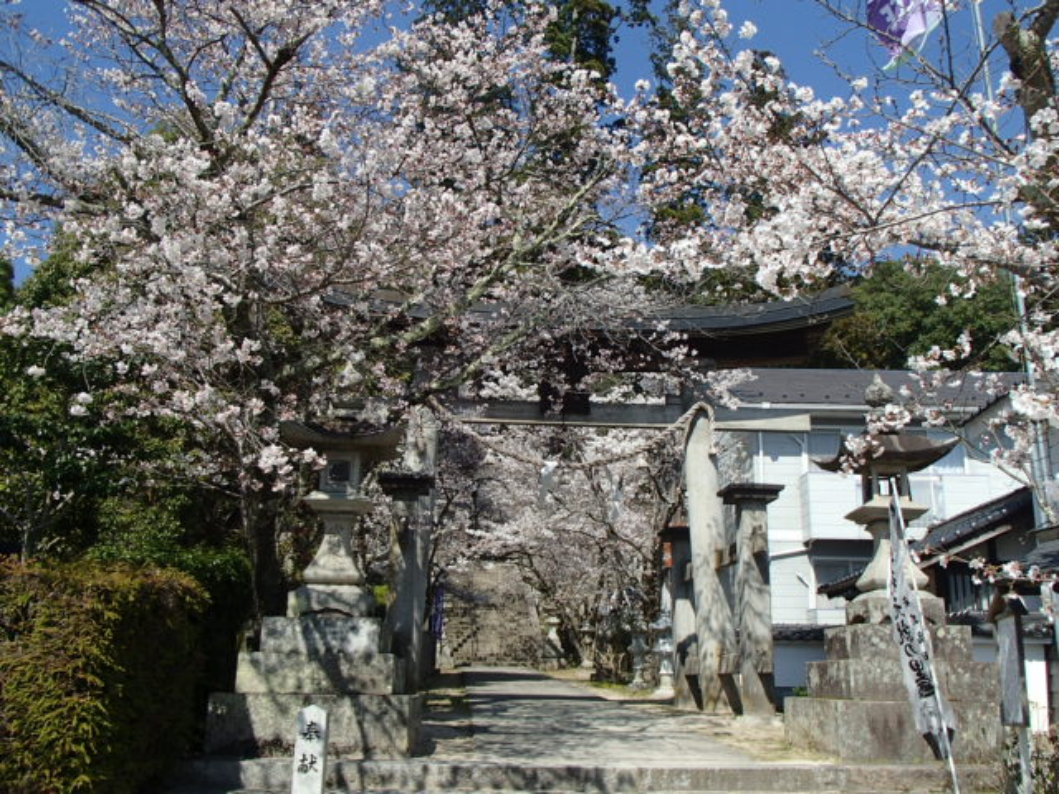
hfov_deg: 54.0
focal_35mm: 34
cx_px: 530
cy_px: 397
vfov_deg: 41.8
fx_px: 1040
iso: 100
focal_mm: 6.07
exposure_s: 1/100
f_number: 13
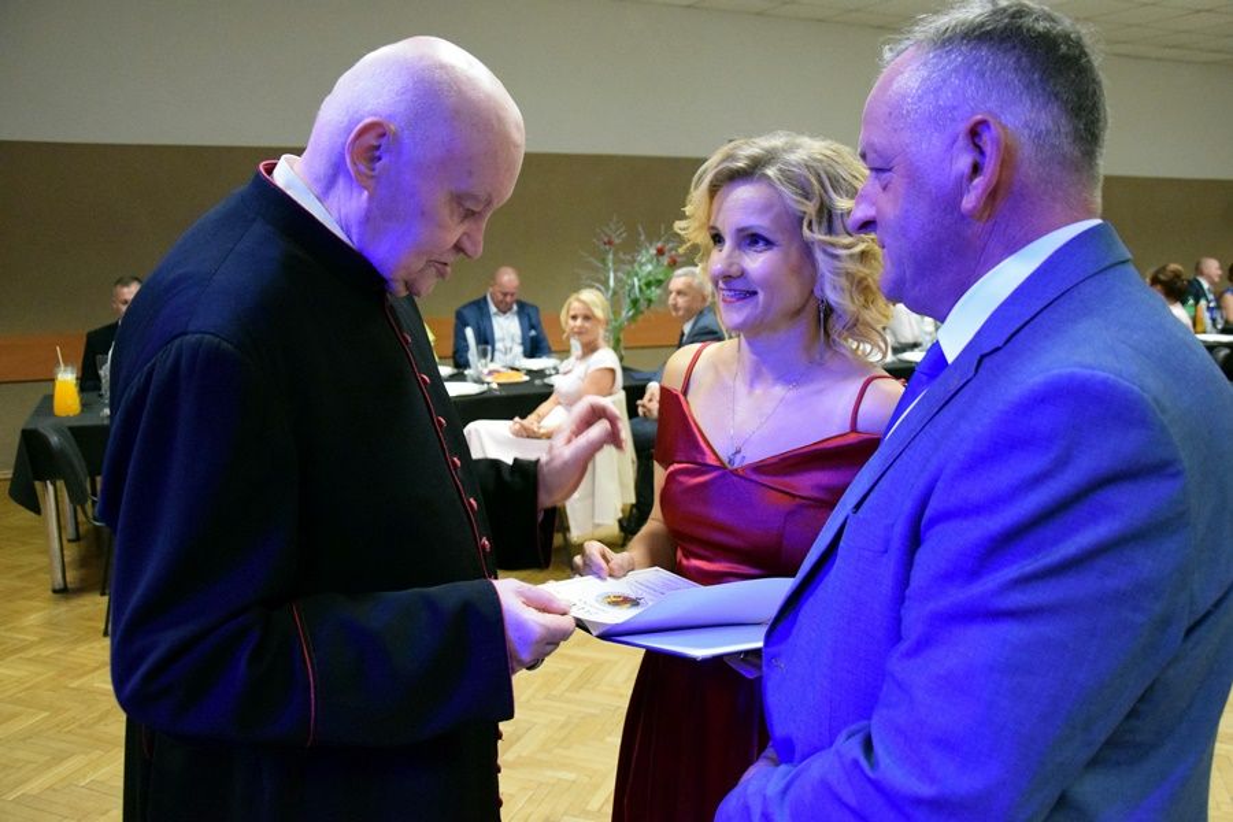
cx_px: 616
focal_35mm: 32
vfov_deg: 41.7
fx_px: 1079
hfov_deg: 59.5
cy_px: 411
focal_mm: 21
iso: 5600
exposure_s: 1/100
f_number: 3.8
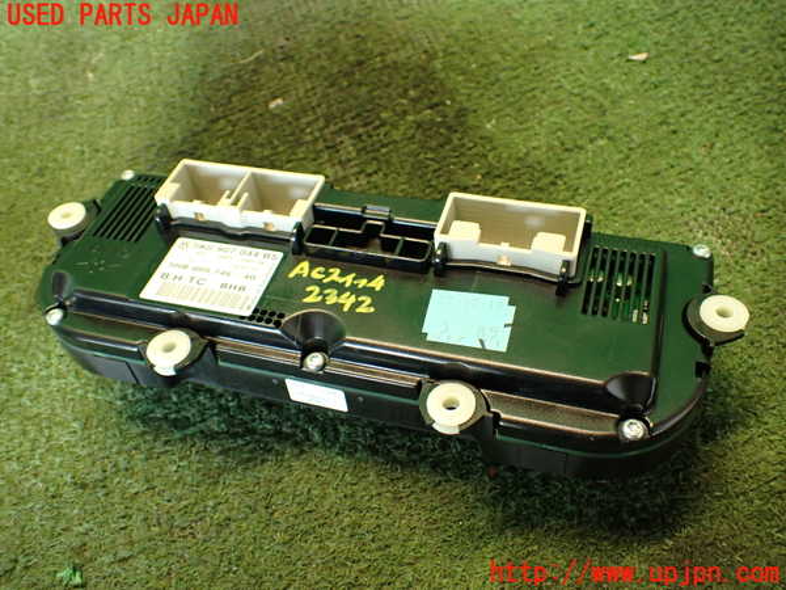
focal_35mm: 32
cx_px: 393
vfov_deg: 44.2
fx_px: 727
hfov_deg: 56.8
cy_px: 295
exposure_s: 1/30
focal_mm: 5.79
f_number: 2.4
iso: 400
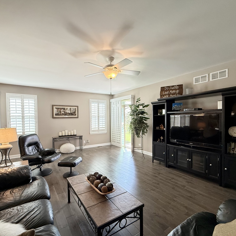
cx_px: 113
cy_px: 120
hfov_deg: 83.9
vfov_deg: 84.0
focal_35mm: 17
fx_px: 131
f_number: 2.2
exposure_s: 1/120
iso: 320
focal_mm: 2.22
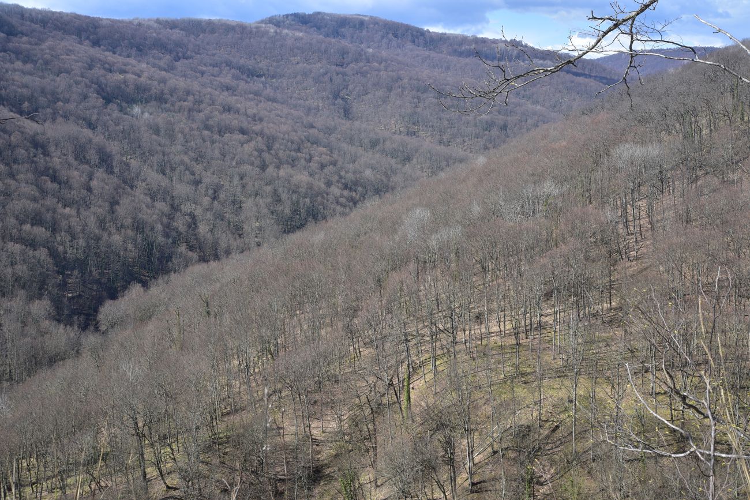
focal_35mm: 50
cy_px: 250
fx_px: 1042
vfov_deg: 27.0
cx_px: 375
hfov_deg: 39.6
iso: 160
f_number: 11
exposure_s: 1/125
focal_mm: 50
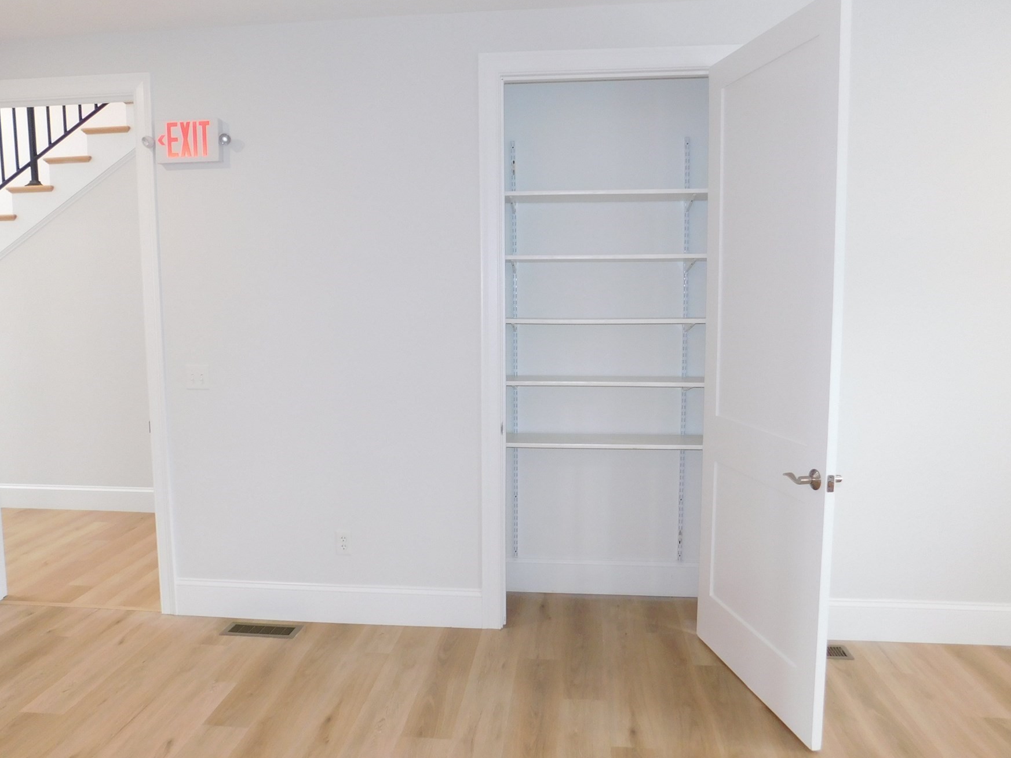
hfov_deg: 65.3
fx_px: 788
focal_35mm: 27
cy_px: 369
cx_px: 491
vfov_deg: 51.3
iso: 200
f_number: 3
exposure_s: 1/30
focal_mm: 4
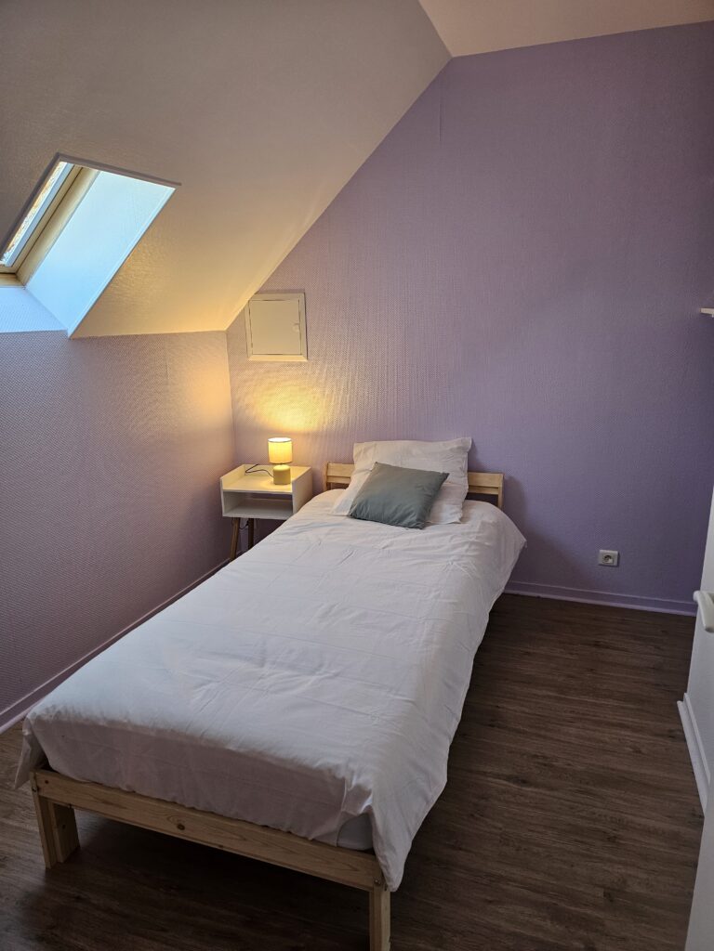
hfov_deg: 58.9
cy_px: 476
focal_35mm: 23
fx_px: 633
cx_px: 357
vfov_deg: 73.9
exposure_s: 1/100
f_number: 1.7
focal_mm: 6.3
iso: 200
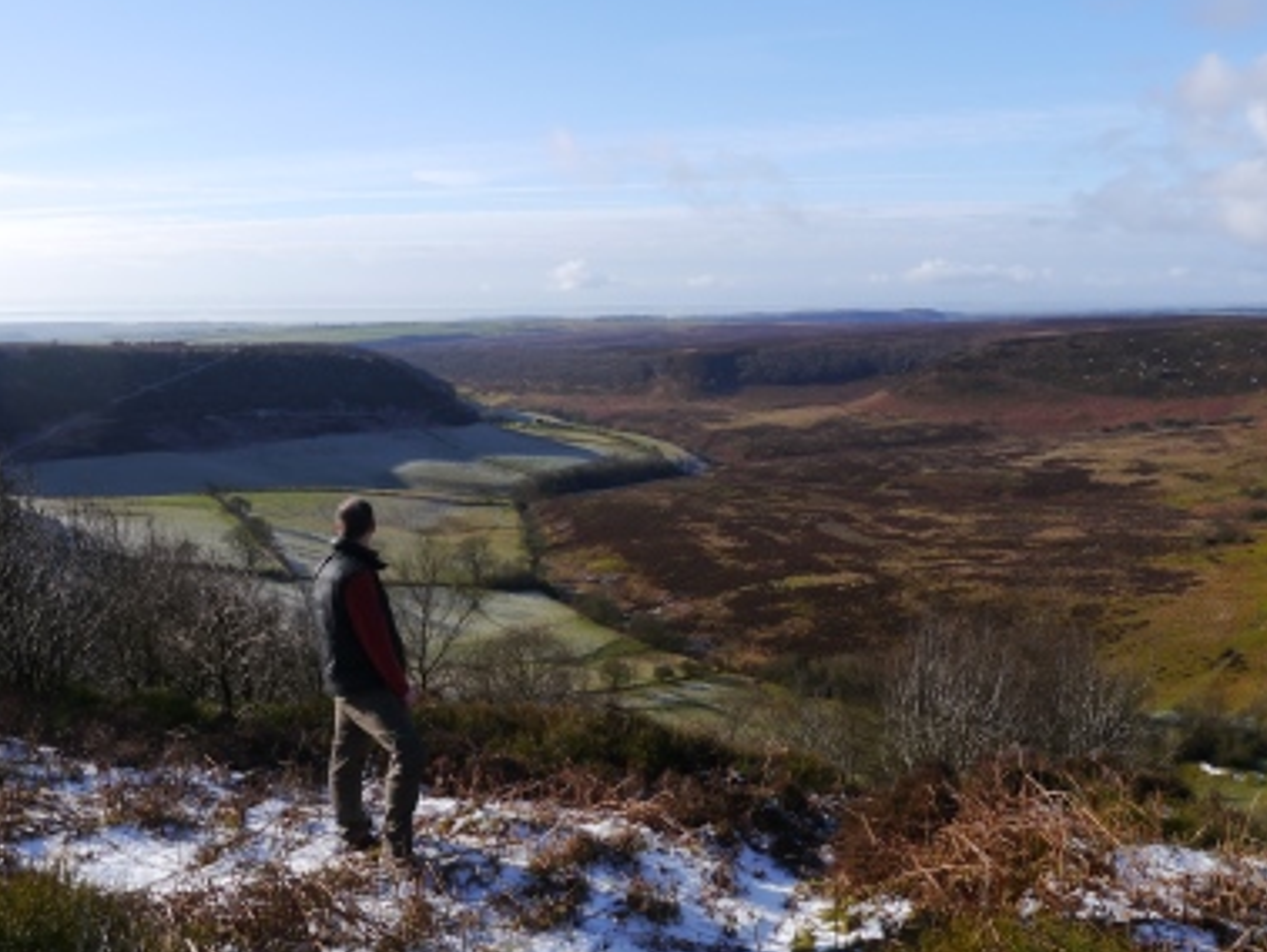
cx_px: 600
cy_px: 436
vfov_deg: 44.2
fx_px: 1172
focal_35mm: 32
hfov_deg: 56.8
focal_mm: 14
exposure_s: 1/400
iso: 160
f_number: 7.1
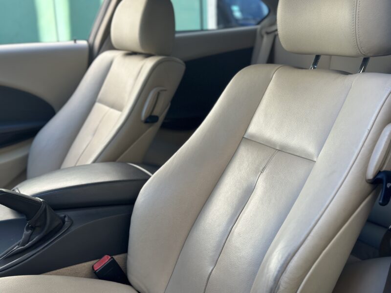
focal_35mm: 48
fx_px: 542
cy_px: 146
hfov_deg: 39.7
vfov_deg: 30.3
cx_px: 196
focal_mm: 6.86
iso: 80
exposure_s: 1/521
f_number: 1.78
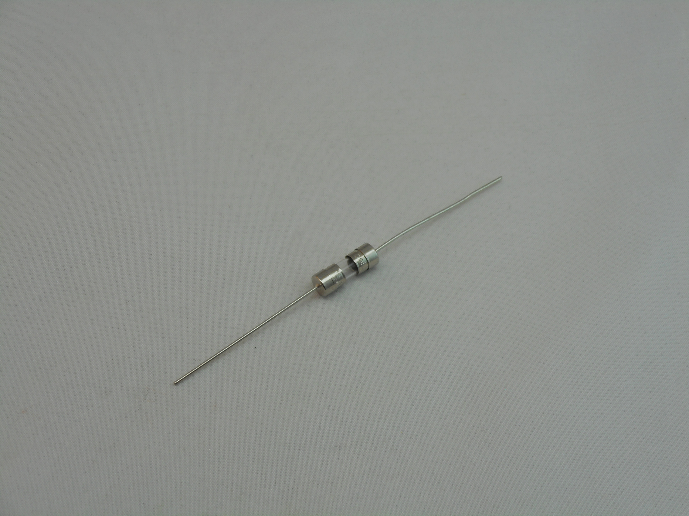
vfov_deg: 19.1
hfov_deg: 25.3
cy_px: 258
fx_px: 1533
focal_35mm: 77
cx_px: 344
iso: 80
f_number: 5.5
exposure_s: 1/50
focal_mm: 13.8
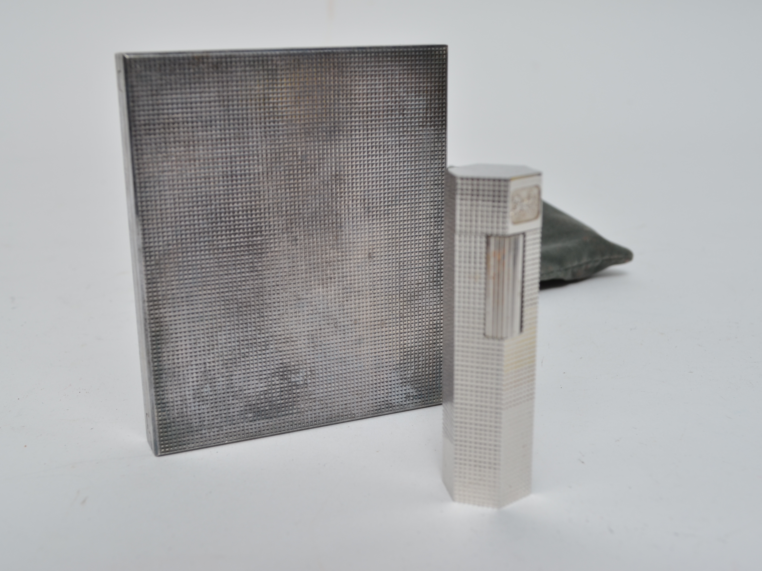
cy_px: 293
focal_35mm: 44
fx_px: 969
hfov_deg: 42.9
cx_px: 357
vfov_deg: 32.9
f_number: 8
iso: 250
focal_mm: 26
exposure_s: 1/125
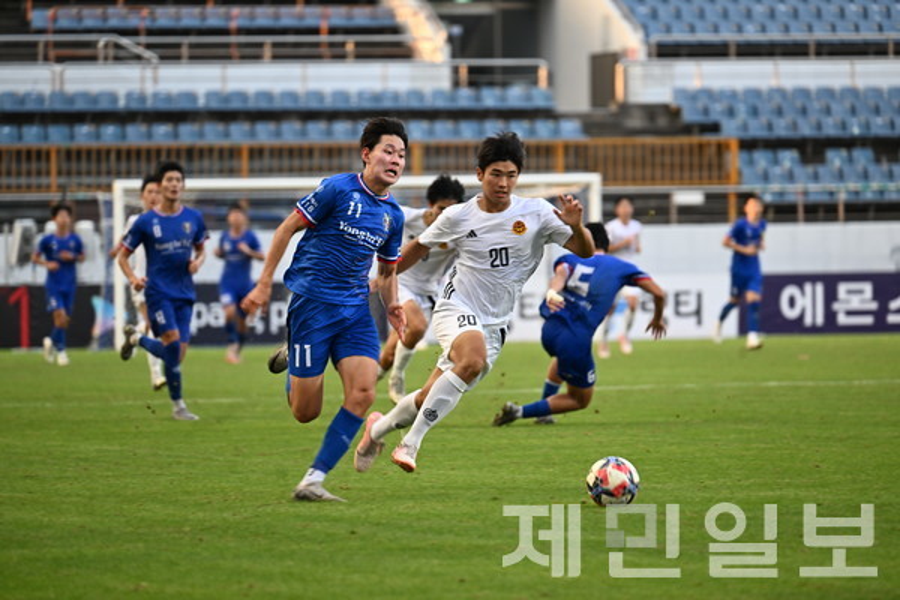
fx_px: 7249
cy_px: 300
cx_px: 450
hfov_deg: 7.1
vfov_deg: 4.7
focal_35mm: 290
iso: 560
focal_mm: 290
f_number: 5.3
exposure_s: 1/320
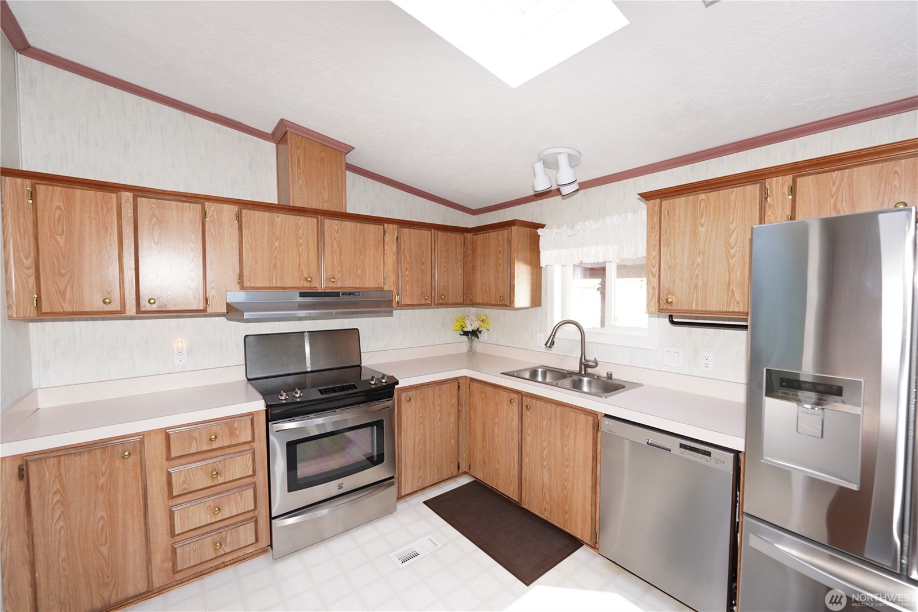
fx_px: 357
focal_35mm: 14
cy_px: 306
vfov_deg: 81.2
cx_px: 459
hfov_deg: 104.3
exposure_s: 1/160
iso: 1000
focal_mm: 14
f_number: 4
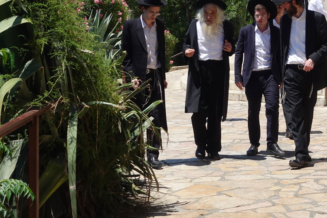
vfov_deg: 13.1
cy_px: 62
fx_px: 944
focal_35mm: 104
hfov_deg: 19.5
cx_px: 253
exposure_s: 1/500
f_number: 5.6
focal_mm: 21.08
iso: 125
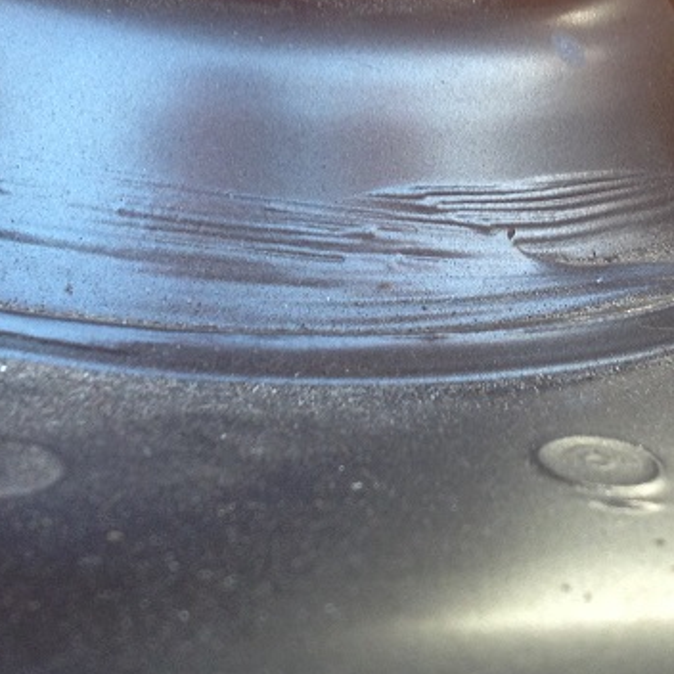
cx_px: 341
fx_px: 1983
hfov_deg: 19.3
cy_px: 67
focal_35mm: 90
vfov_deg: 19.0
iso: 50
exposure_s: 1/30
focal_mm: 4.28
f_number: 2.4
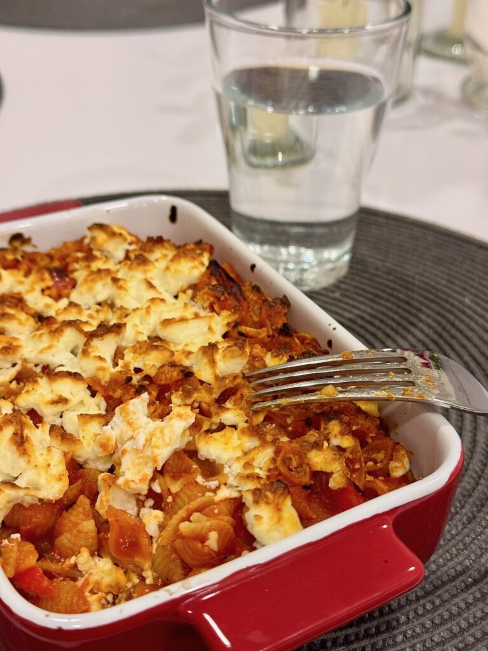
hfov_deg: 30.3
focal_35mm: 48
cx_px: 244
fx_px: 902
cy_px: 326
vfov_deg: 39.7
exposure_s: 1/50
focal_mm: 6.76
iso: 250
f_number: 1.78
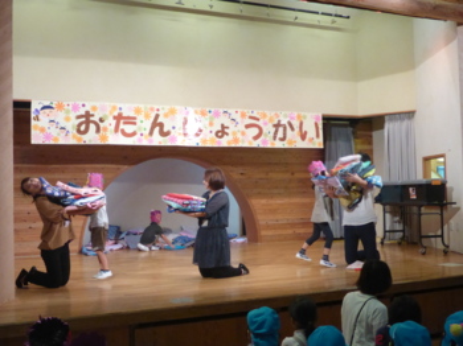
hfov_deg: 45.8
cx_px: 232
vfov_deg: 35.1
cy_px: 173
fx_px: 548
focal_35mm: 41
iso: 800
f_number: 4.2
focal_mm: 7.4
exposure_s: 1/50
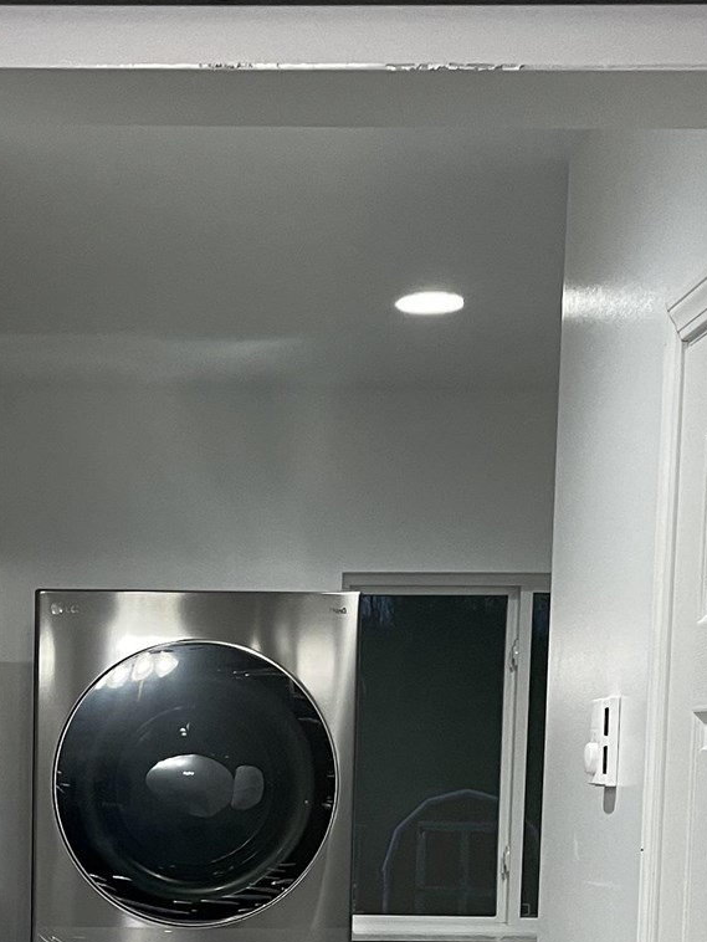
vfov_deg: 23.2
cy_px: 1039
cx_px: 67
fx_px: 2150
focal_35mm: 79
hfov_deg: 18.4
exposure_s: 1/60
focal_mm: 4.2
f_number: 1.6
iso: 125
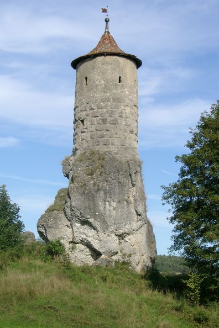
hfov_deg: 16.7
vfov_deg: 24.8
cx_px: 109
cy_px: 163
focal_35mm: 82
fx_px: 748
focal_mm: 16.05
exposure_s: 1/631
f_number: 4
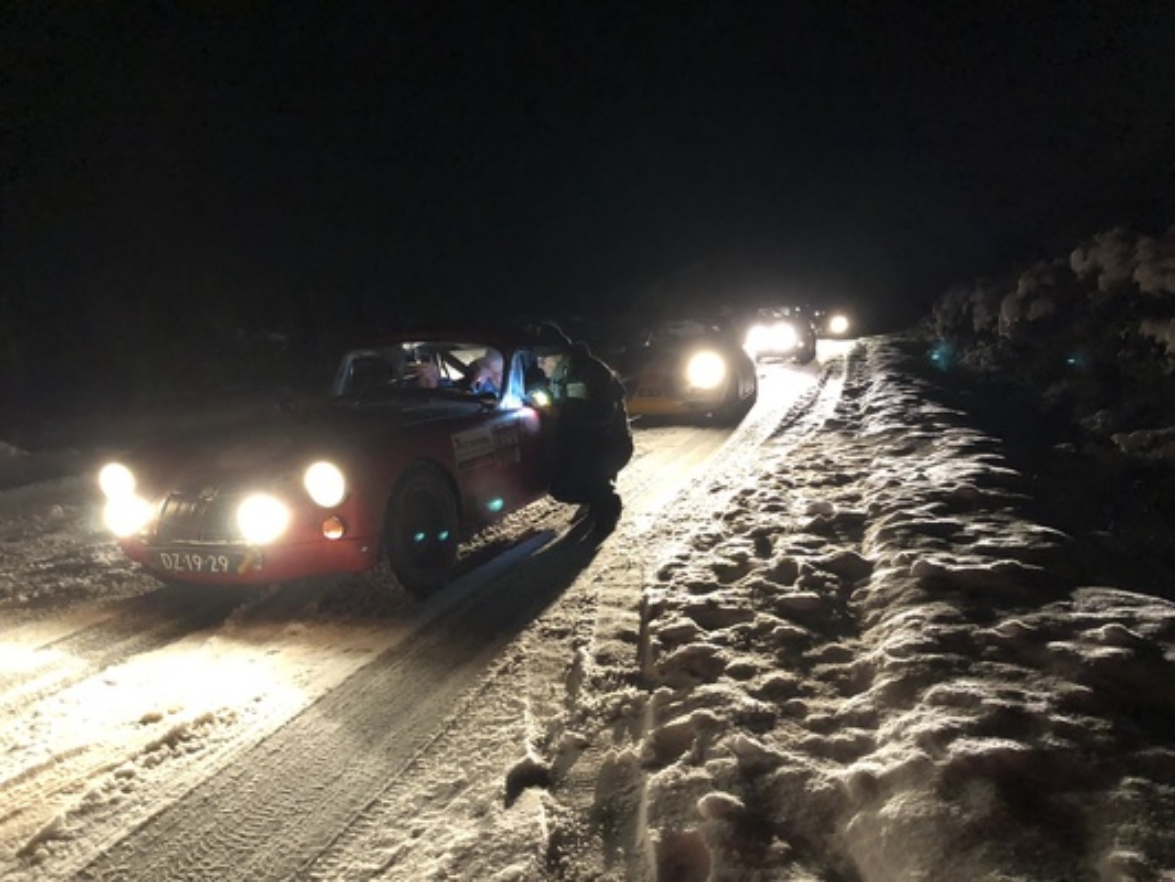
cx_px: 588
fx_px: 951
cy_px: 441
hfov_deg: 63.4
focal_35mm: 28
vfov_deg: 49.8
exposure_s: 1/4
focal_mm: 4
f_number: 1.8
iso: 80
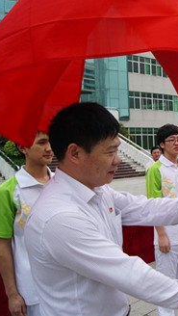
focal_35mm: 43
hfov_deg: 24.3
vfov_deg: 47.3
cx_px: 232
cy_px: 159
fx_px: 360
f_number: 6.3
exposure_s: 1/1250
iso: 800
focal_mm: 18
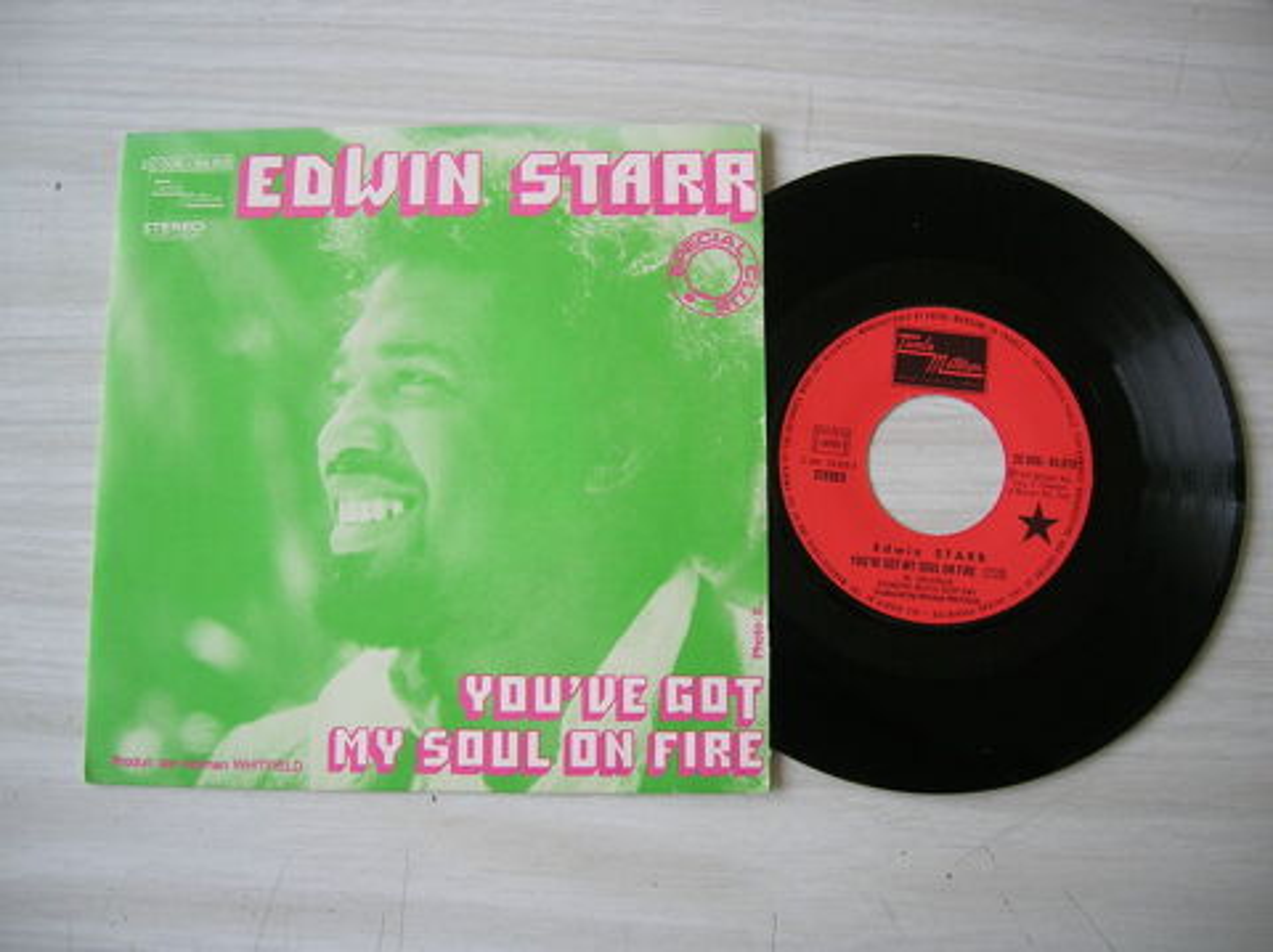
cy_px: 476
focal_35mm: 34
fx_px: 1249
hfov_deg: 54.0
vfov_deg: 41.7
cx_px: 636
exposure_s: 1/32.2
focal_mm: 5.7
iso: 50
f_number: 2.9
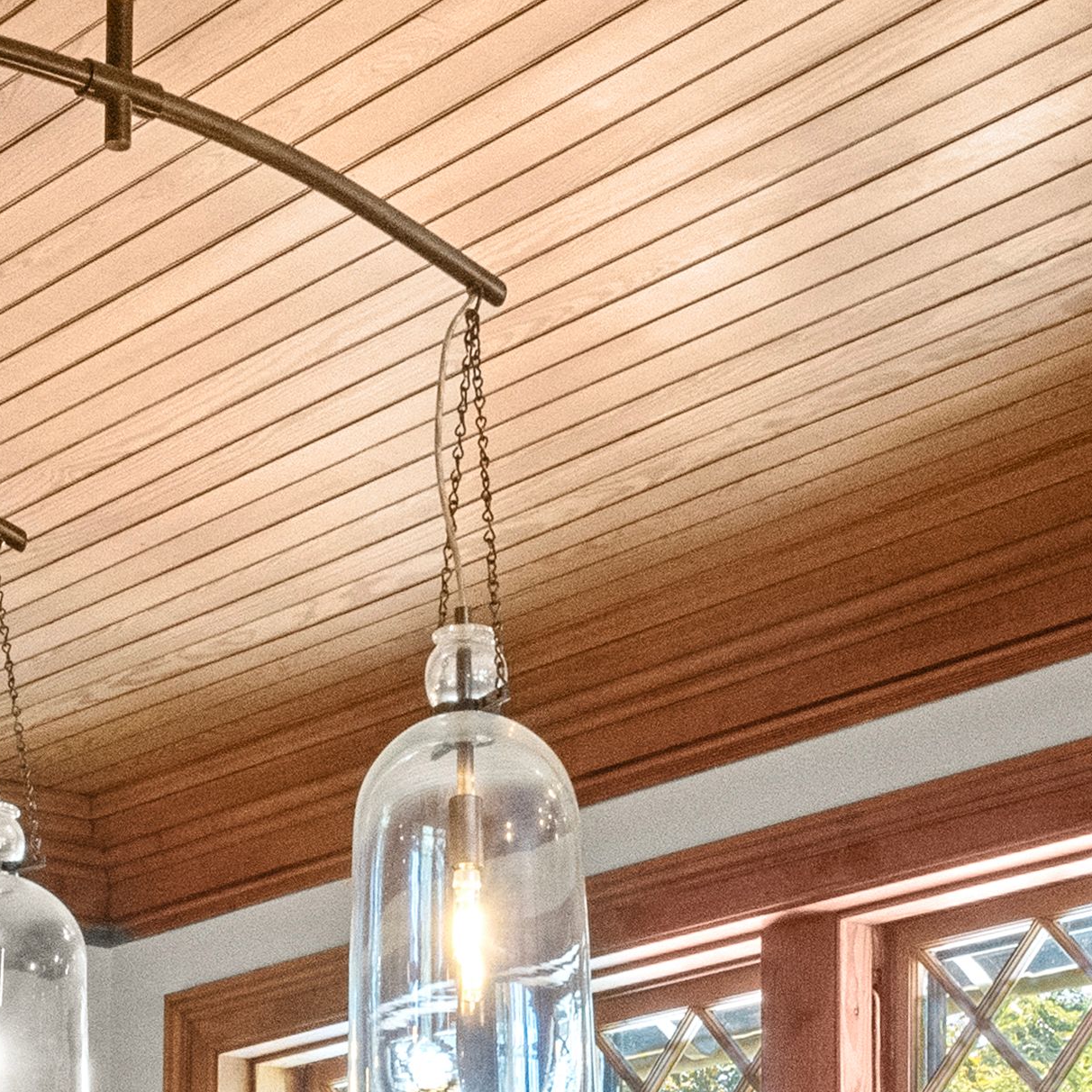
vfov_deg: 15.6
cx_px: 262
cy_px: 1741
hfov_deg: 17.2
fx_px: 3593
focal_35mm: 101
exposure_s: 1.6
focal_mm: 15.1
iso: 2000
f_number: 11
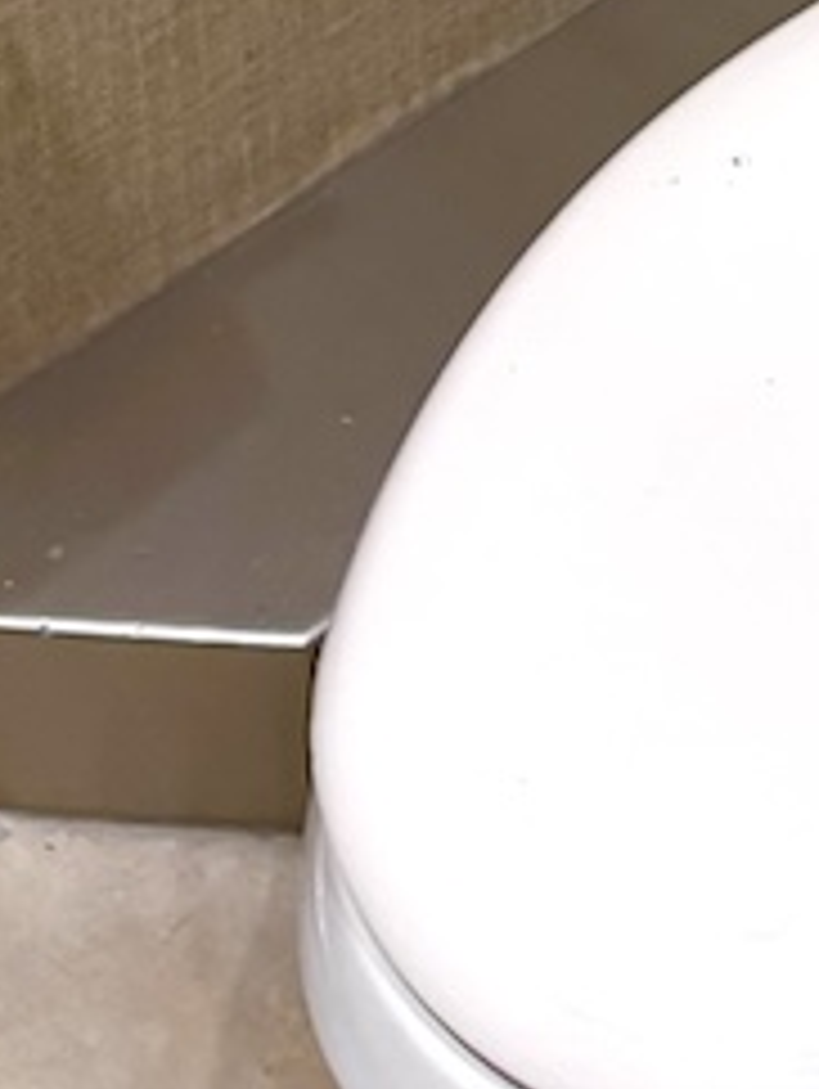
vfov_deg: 13.1
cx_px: 626
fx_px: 4157
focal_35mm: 132
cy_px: -1019
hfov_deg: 11.2
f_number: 1.78
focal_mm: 6.76
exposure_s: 1/60
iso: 800
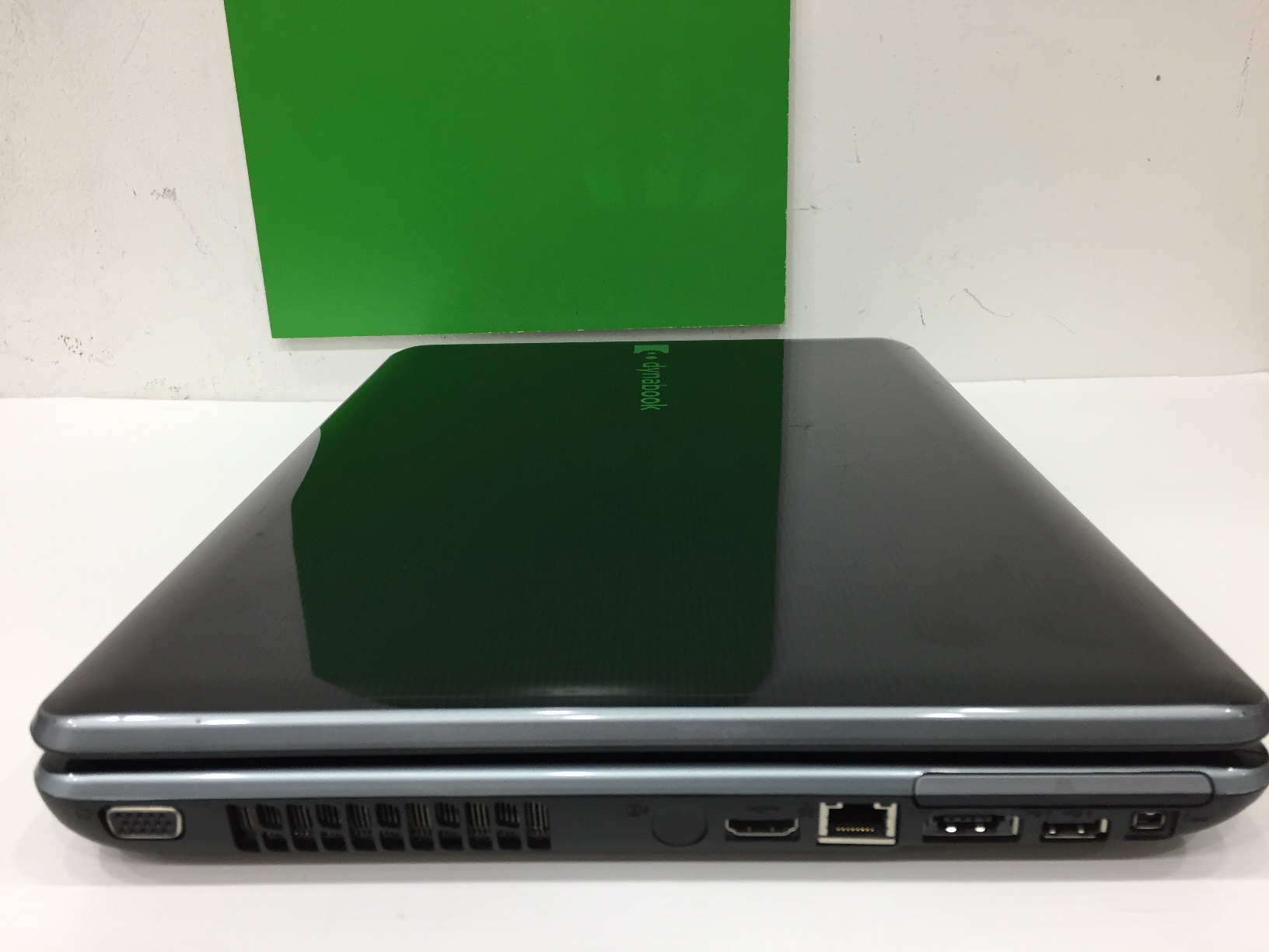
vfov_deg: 48.2
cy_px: 476
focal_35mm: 29
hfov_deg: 61.7
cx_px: 634
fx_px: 1063
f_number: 2.2
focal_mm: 4.15
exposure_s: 1/33
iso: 100
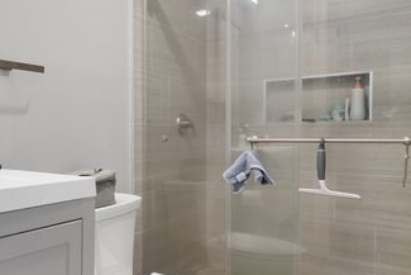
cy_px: 149
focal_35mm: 32
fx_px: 365
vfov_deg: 41.1
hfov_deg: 54.8
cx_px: 85
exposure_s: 1/1.67
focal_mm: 16
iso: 200
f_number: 8
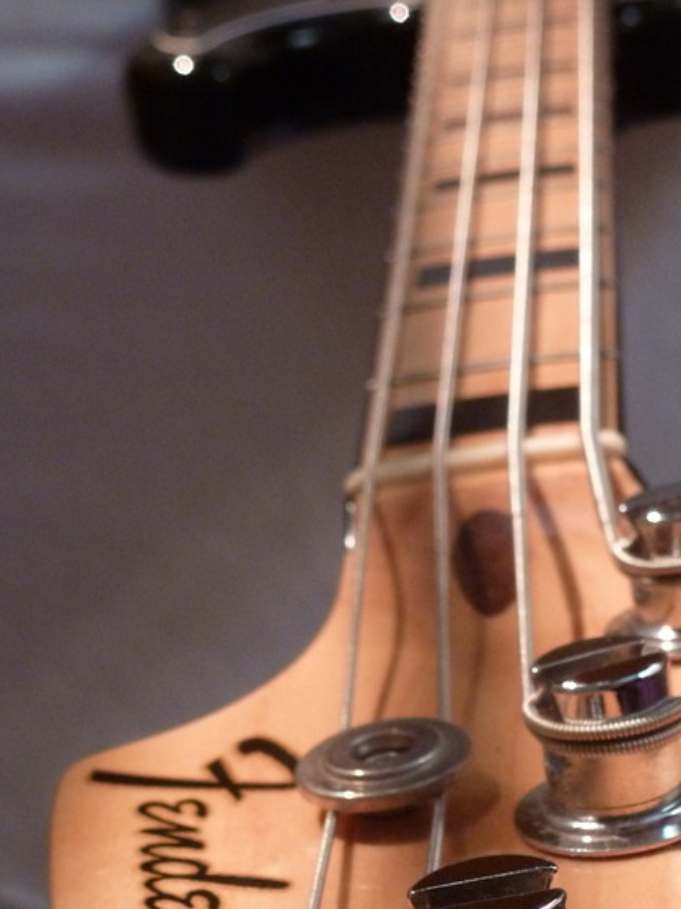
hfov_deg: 16.4
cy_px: 608
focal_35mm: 90
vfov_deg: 21.7
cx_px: 453
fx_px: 2363
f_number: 4.1
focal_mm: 8.7
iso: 400
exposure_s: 1/50
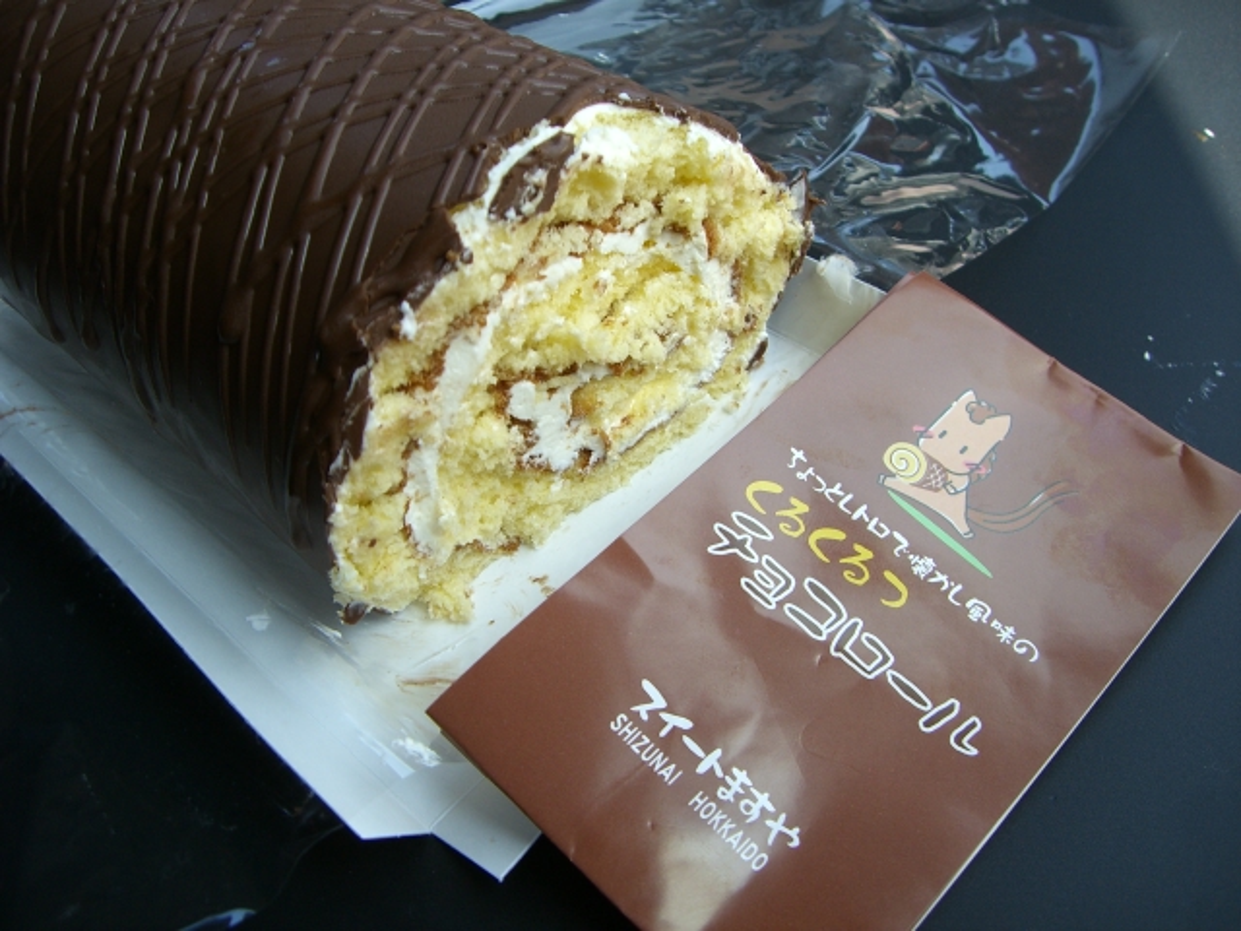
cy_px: 466
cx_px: 620
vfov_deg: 37.7
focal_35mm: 38
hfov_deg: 49.0
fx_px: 1362
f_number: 2.7
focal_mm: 6.2
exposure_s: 1/200
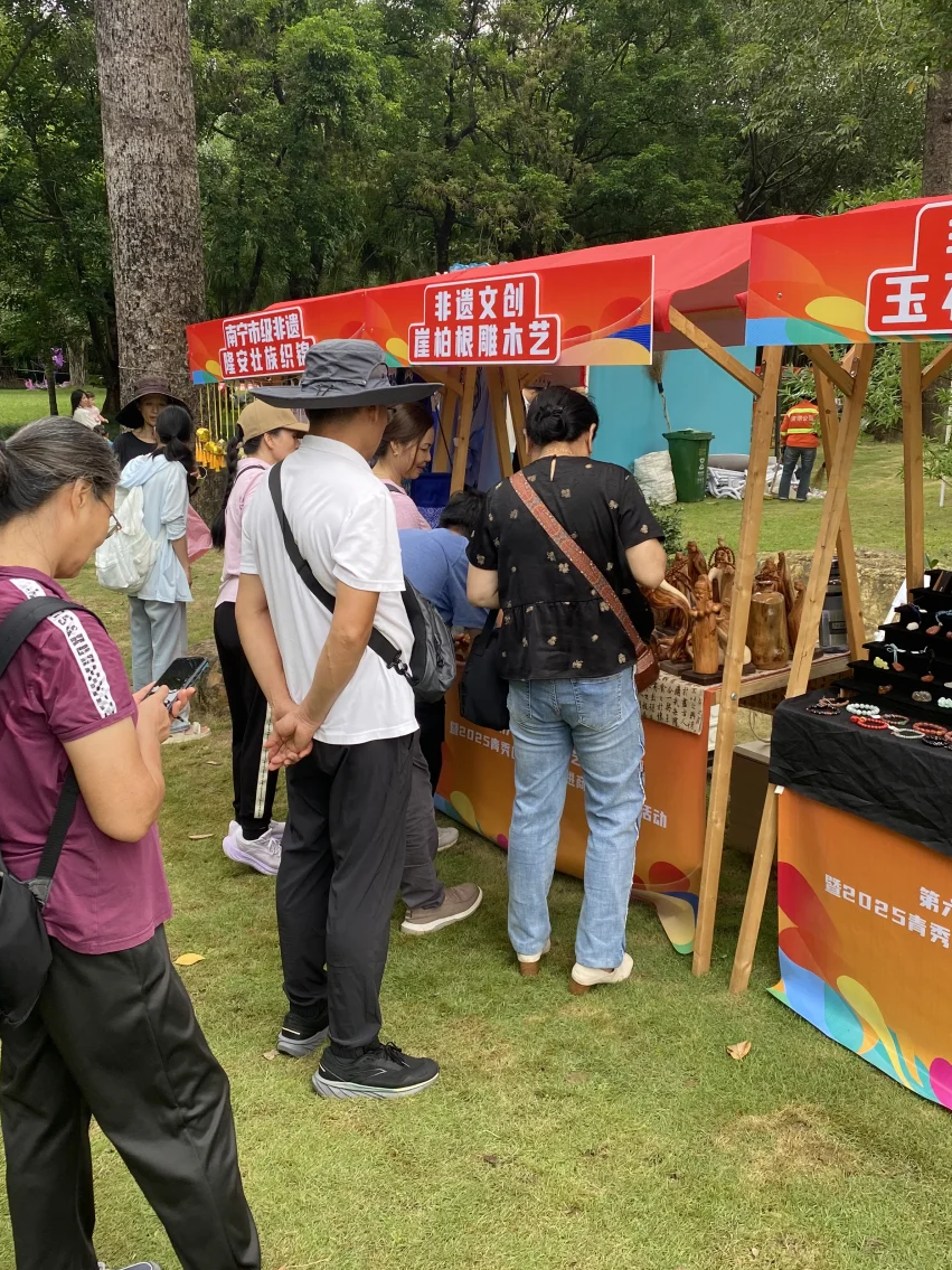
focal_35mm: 33
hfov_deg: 42.9
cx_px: 420
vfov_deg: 55.4
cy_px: 634
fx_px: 1210
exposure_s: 1/481
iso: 32
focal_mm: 4.25
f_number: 1.8
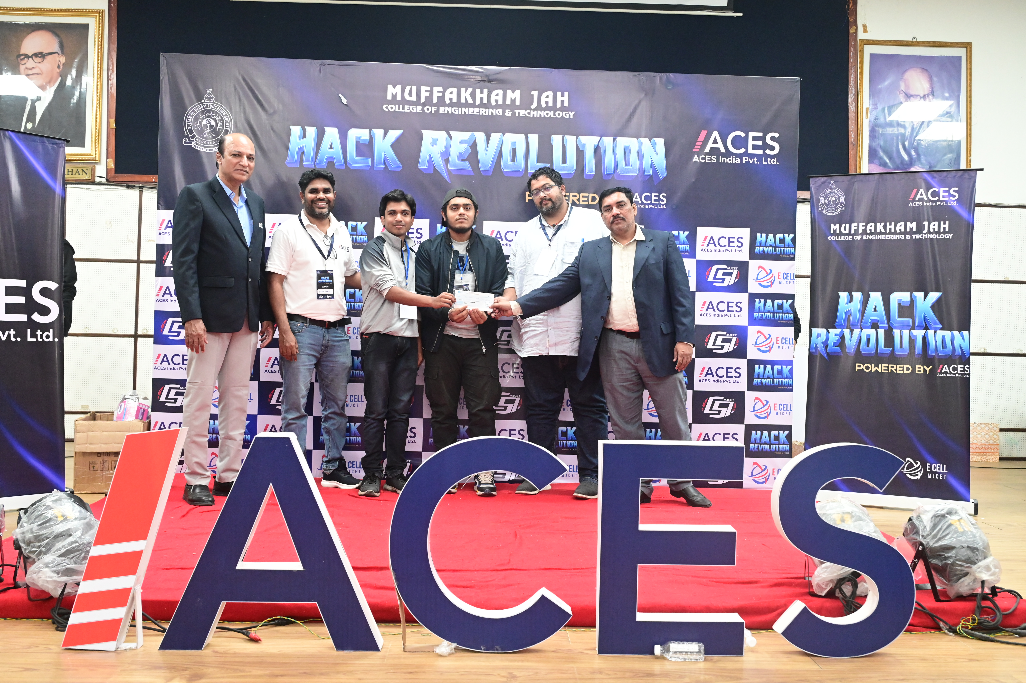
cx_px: 513
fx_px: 954
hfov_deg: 56.5
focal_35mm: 34
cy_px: 342
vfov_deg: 39.4
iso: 6400
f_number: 5.6
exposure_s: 1/125
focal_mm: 33.5
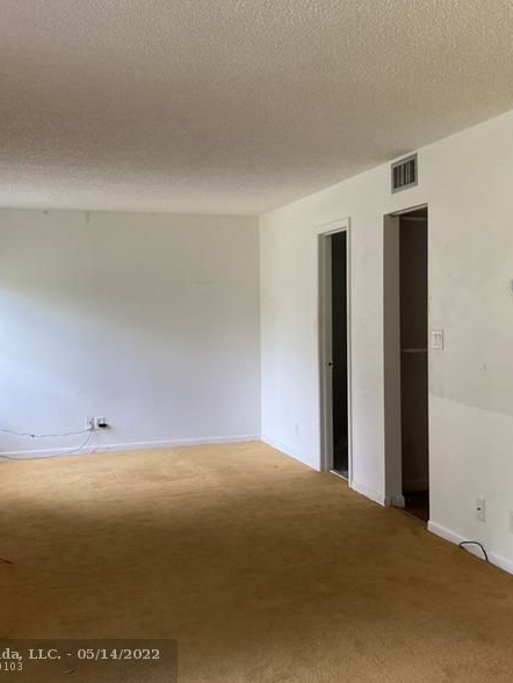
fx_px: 751
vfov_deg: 49.0
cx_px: 265
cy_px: 337
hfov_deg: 37.7
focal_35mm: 38
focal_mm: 3.99
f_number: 1.8
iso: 80
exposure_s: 1/120
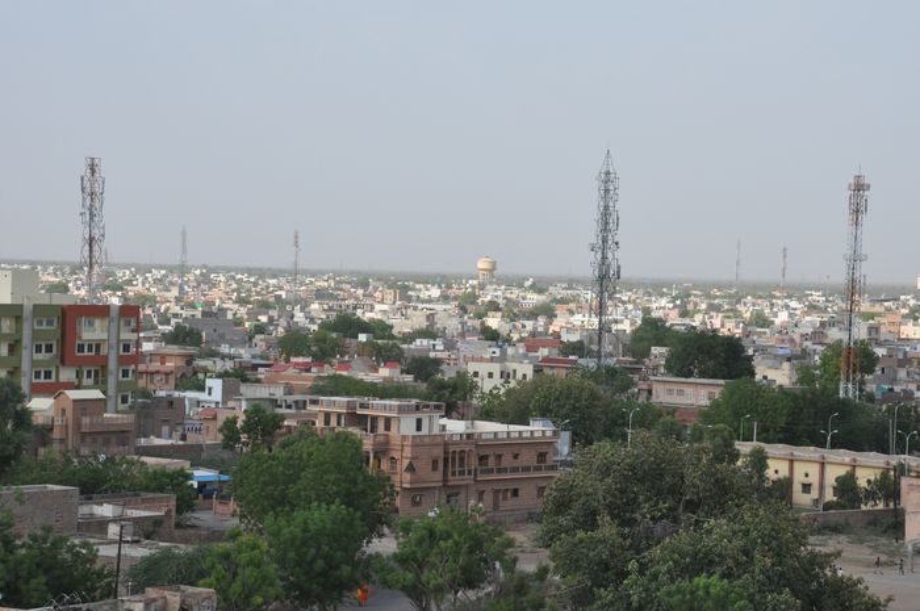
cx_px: 460
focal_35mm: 105
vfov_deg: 13.0
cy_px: 306
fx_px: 2680
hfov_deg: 19.5
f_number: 13
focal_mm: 70
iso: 800
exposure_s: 1/640
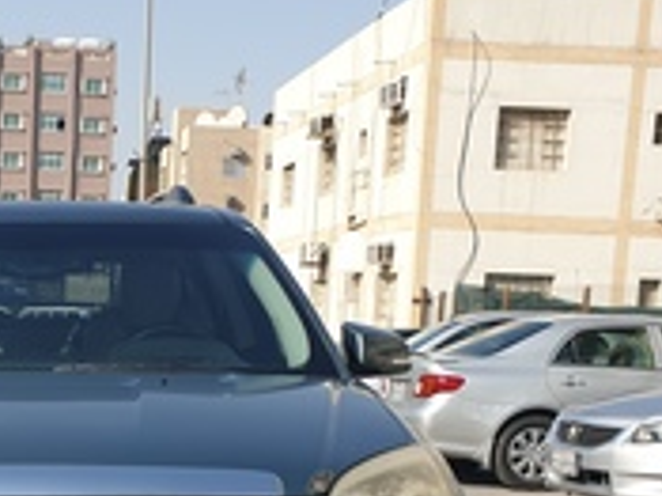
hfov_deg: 27.1
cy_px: 509
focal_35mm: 68
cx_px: 13
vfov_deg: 20.8
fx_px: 1300
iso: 50
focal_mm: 4.3
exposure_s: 1/1340
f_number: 2.4
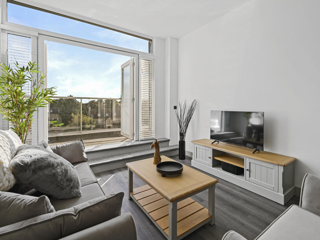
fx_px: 157
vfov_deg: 74.6
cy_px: 110
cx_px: 170
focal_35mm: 17
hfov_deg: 90.9
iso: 100
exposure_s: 1/13
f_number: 7.1
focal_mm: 14
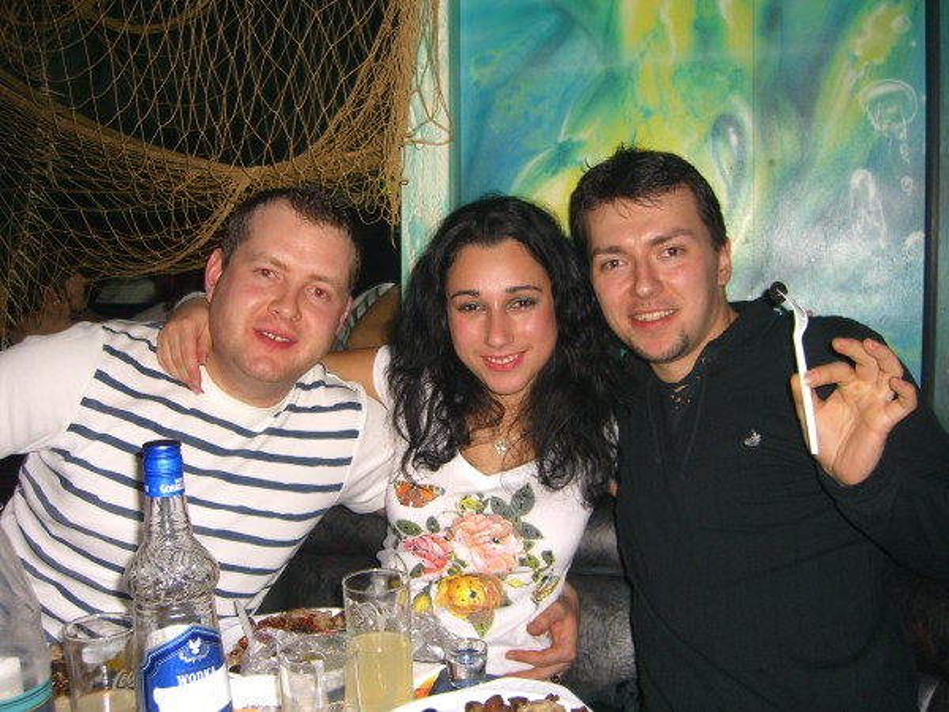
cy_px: 356
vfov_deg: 37.7
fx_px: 1042
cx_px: 474
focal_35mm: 38
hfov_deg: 49.0
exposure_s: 1/60
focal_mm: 7.9
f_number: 2.8
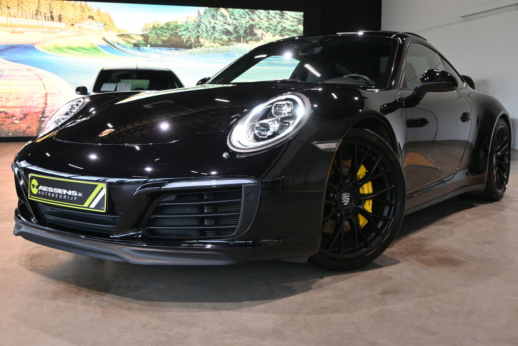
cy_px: 173
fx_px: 540
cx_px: 259
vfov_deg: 35.5
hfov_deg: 51.3
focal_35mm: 38
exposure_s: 1/50
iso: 200
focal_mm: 25
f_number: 4.2
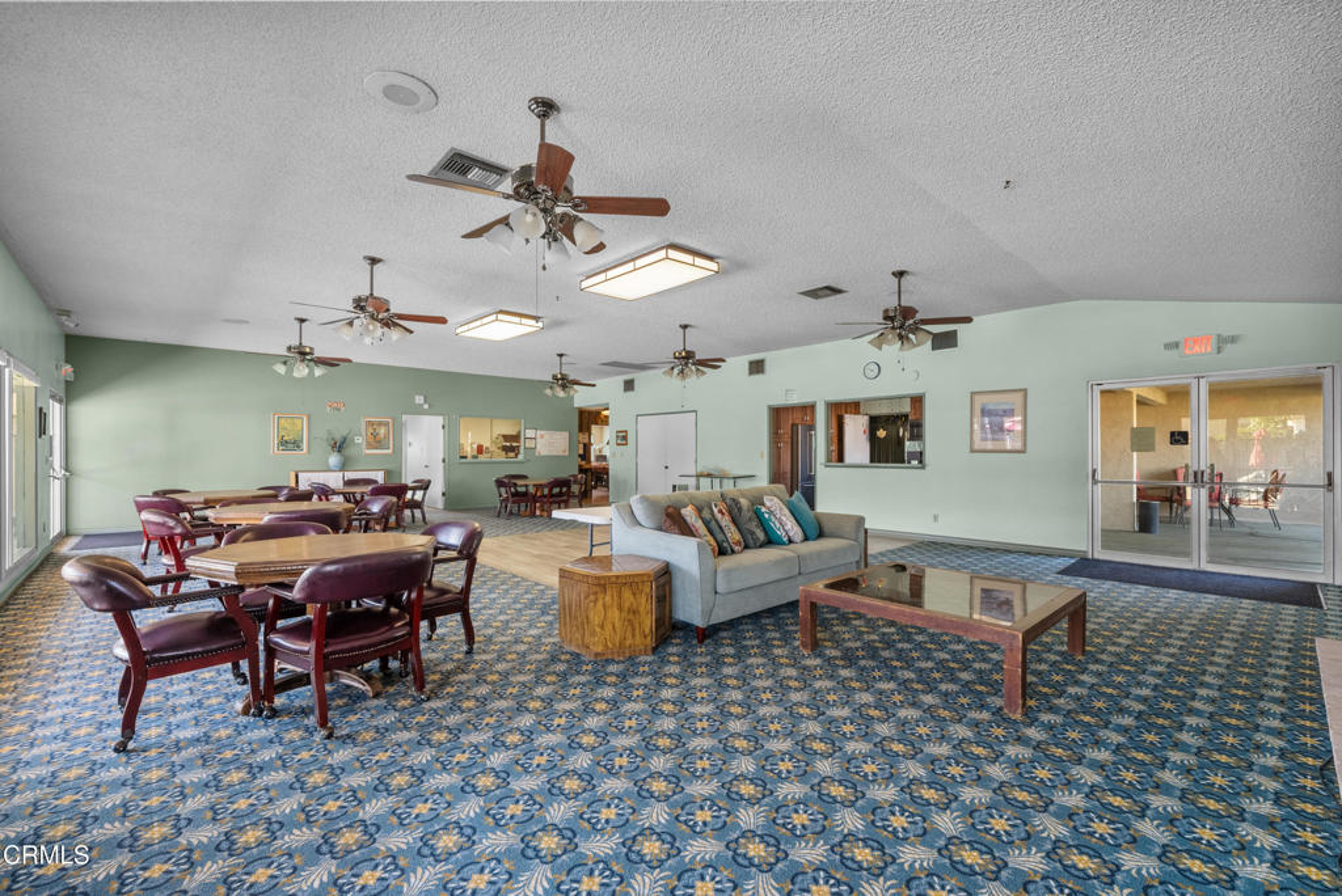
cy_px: 448
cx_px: 671
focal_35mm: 15
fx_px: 559
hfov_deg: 100.4
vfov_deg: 77.4
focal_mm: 15
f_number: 9
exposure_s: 1/3
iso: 250
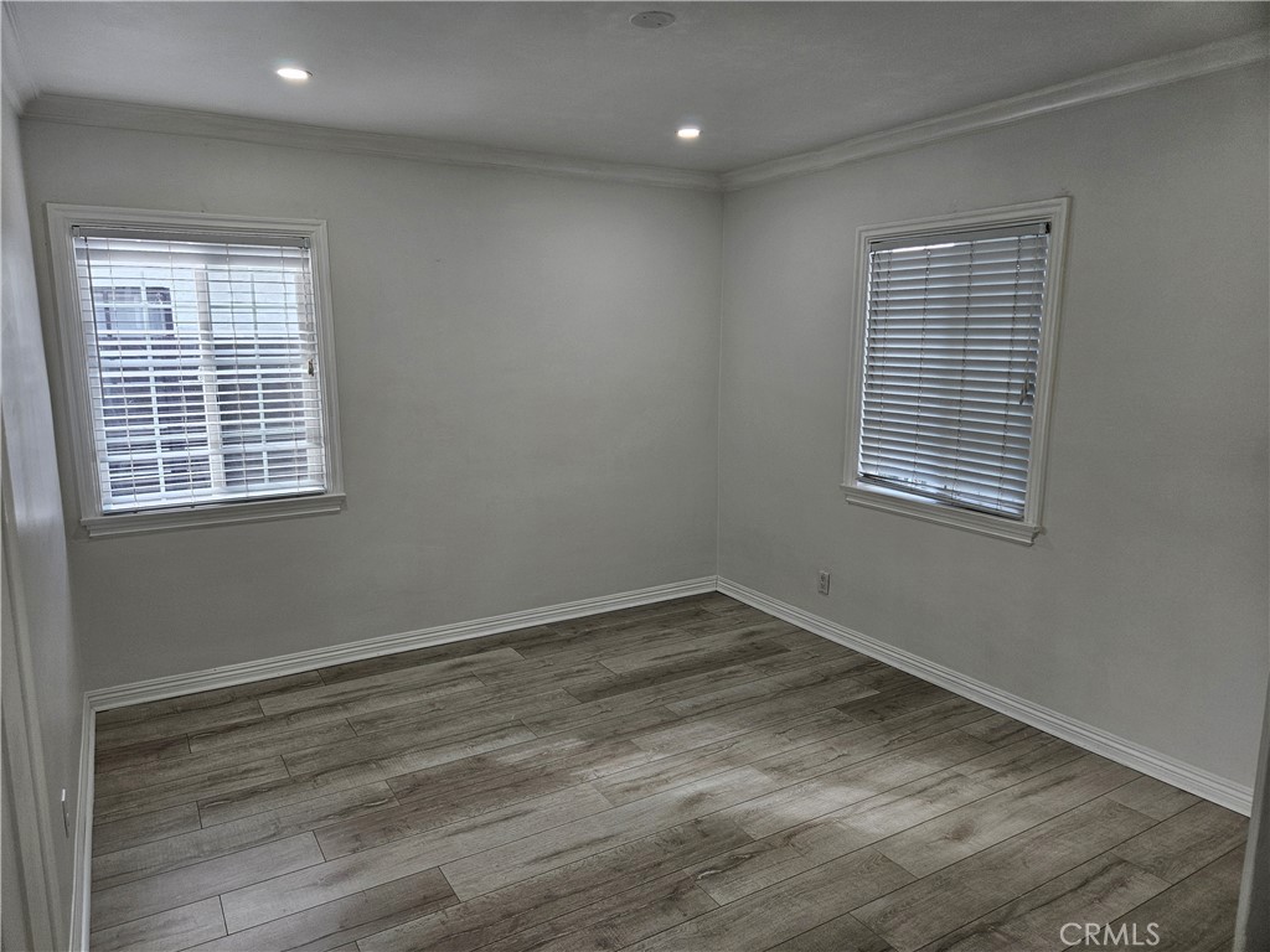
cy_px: 476
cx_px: 635
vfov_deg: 58.9
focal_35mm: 23
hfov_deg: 73.9
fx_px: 844
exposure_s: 1/207
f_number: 1.8
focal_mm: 5.4
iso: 125
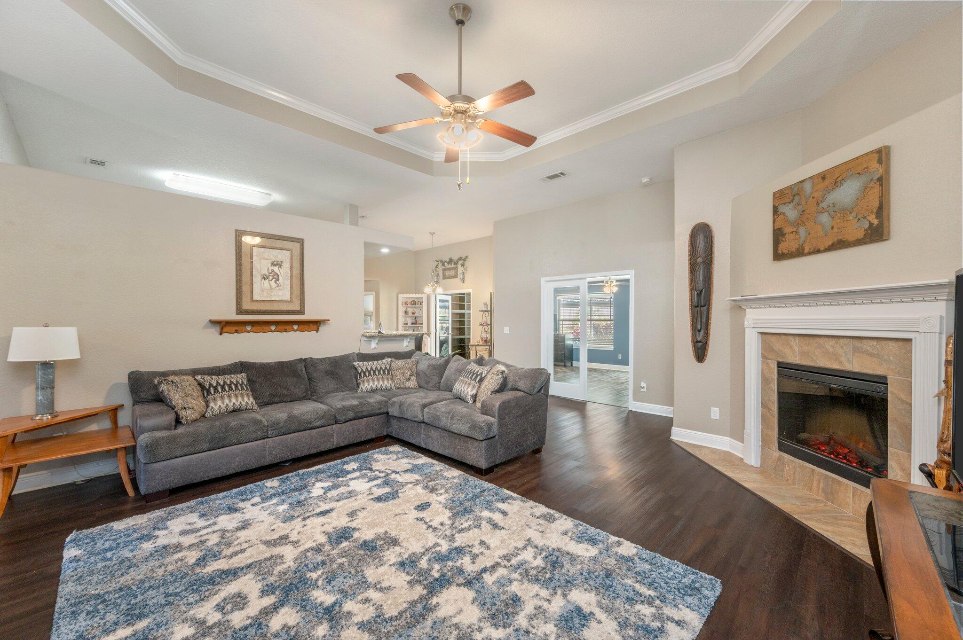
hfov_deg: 104.3
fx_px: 374
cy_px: 320
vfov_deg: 81.1
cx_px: 482
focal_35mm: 14
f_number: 8
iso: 640
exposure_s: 1/25
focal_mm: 14
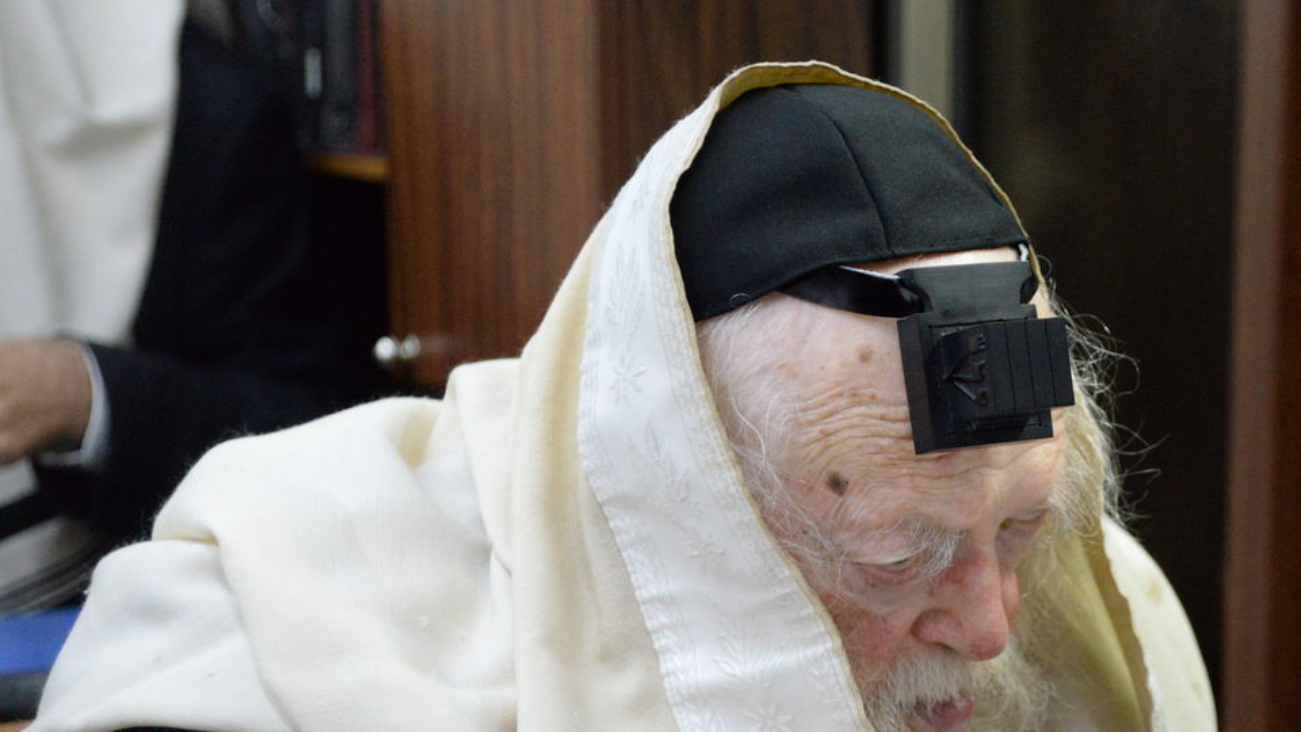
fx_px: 3691
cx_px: 919
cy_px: 521
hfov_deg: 19.9
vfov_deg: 11.3
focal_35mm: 107
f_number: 4.8
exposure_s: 1/250
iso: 6400
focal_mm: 70
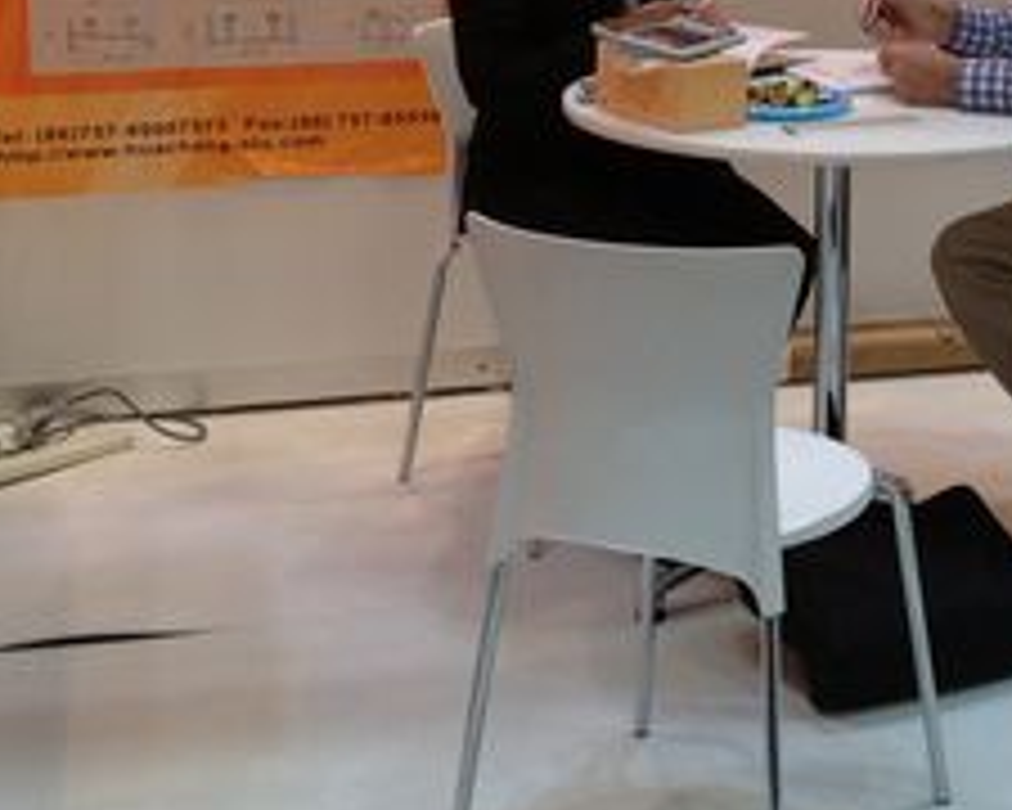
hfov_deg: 20.6
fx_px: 2726
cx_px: 913
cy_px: -72
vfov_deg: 16.4
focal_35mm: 91
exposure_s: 1/30
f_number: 2.4
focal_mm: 4.28
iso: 50
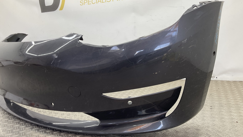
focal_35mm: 32
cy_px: 73
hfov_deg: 61.0
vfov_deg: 36.7
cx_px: 120
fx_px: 206
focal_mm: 3
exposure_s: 1/100
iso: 25
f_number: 1.8
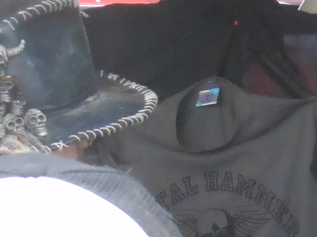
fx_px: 2125
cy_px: 327
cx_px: 375
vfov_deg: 6.3
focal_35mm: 232
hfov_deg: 8.4
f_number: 4.1
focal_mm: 10.2
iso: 640
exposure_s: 1/125
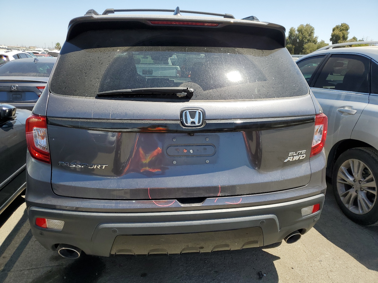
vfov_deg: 53.1
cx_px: 189
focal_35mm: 26
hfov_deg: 67.3
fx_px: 284
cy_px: 142
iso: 50
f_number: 1.5
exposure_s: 1/2000
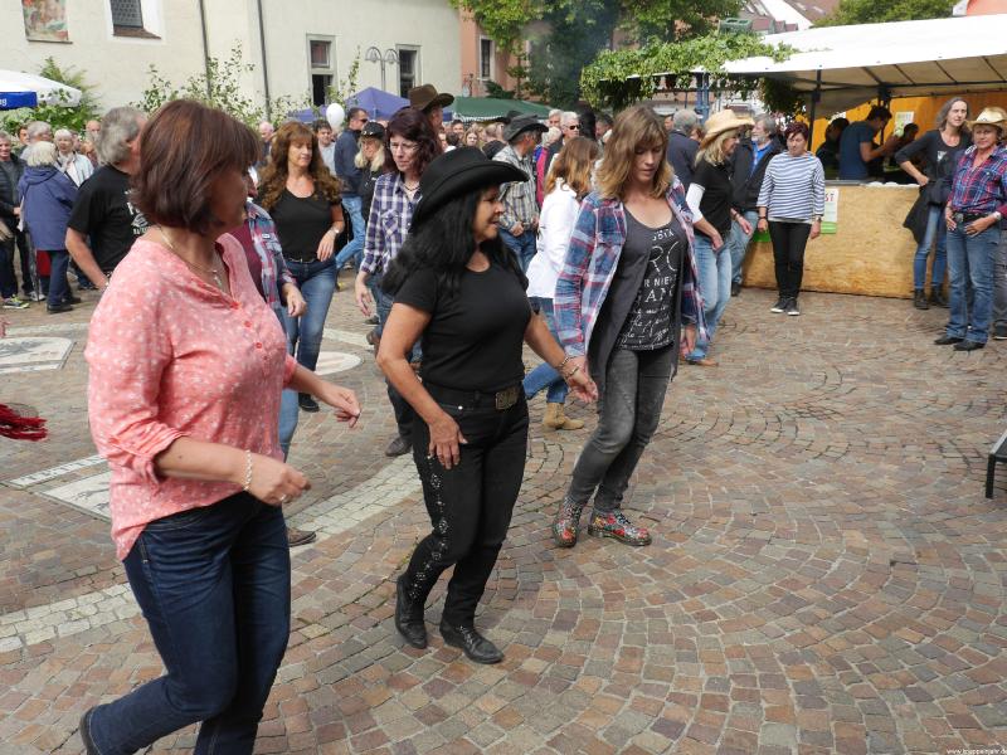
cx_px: 504
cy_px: 378
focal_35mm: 34
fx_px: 989
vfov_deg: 41.8
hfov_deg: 54.0
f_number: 7.1
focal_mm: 17
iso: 200
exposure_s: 1/320
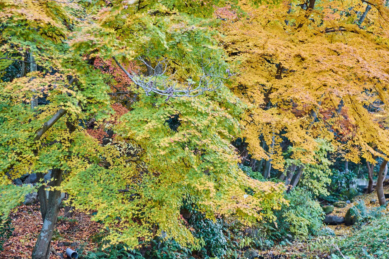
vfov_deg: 22.6
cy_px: 123
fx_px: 648
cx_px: 226
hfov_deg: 33.3
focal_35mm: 60
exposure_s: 1/50
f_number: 2.8
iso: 200
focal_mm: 50
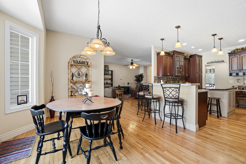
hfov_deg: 100.4
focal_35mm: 15
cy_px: 82
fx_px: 102
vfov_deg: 77.3
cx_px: 123
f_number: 4
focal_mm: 10
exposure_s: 1/320
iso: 100
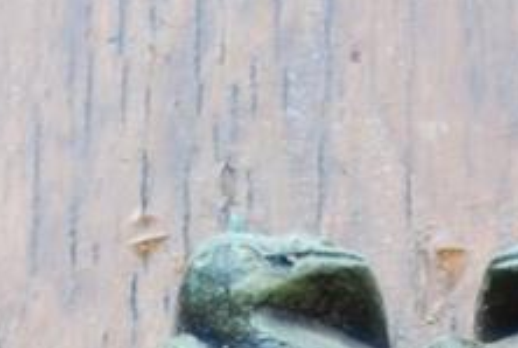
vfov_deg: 3.9
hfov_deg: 6.1
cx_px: 399
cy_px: 1203
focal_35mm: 335
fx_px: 4824
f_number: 3.5
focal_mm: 31
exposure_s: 1/50
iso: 200
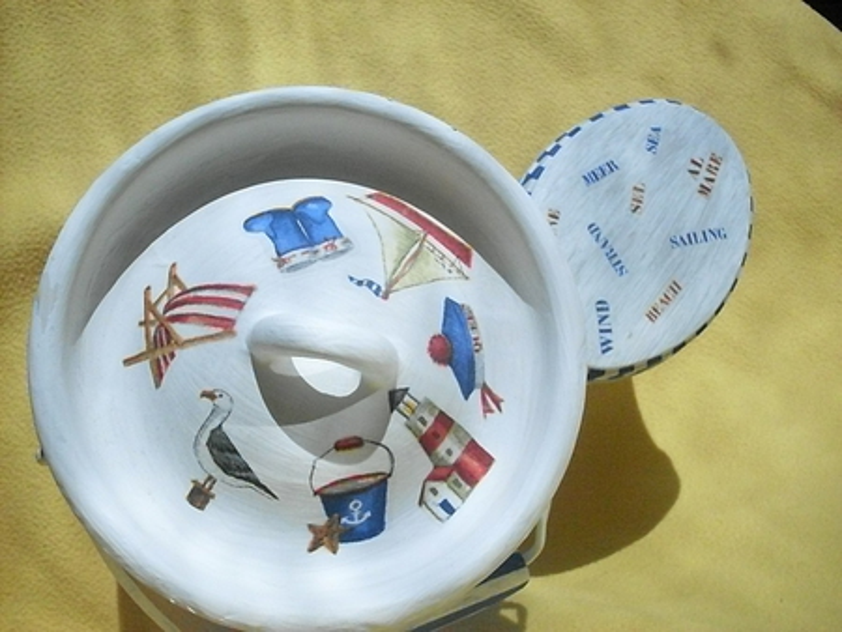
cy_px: 316
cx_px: 421
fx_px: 925
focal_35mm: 38
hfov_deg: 49.0
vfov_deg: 37.8
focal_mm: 6.3
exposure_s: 1/2000
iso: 400
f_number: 8.4
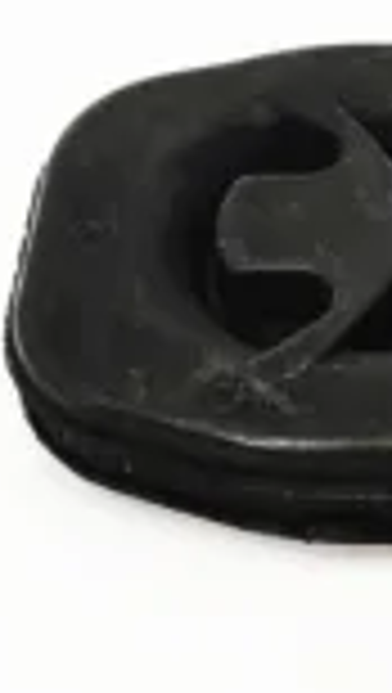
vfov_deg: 26.1
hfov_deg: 14.6
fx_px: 1492
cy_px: 279
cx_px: 424
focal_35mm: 81
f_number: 1.75
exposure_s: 1/116
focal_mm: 4.75
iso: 112
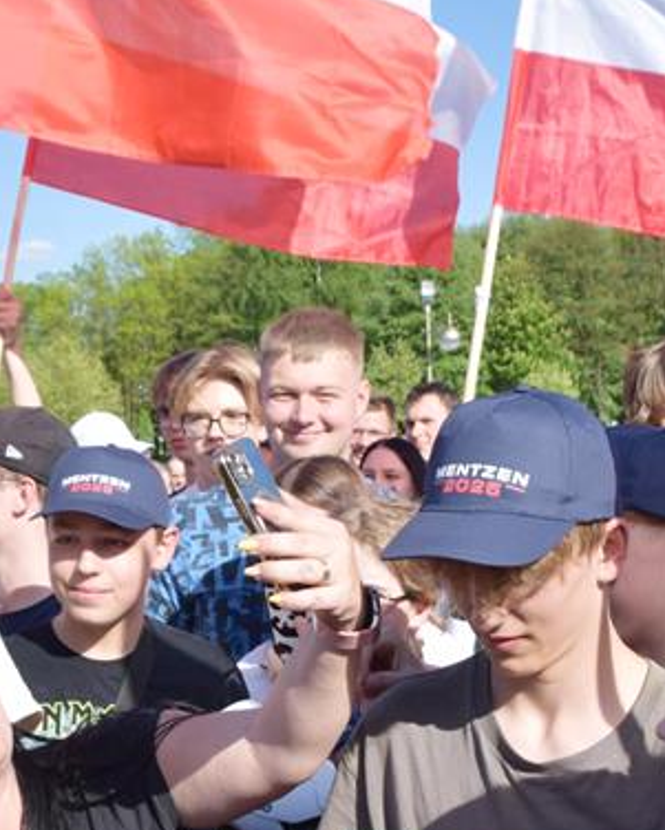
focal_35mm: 69
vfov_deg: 27.4
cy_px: 522
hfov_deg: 22.2
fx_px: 1697
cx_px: 351
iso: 100
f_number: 8
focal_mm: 18
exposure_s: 1/250
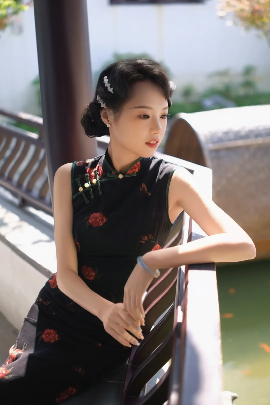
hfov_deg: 27.0
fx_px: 562
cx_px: 135
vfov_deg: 39.6
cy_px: 202
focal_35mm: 50
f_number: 1.4
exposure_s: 1/500
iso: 400
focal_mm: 33
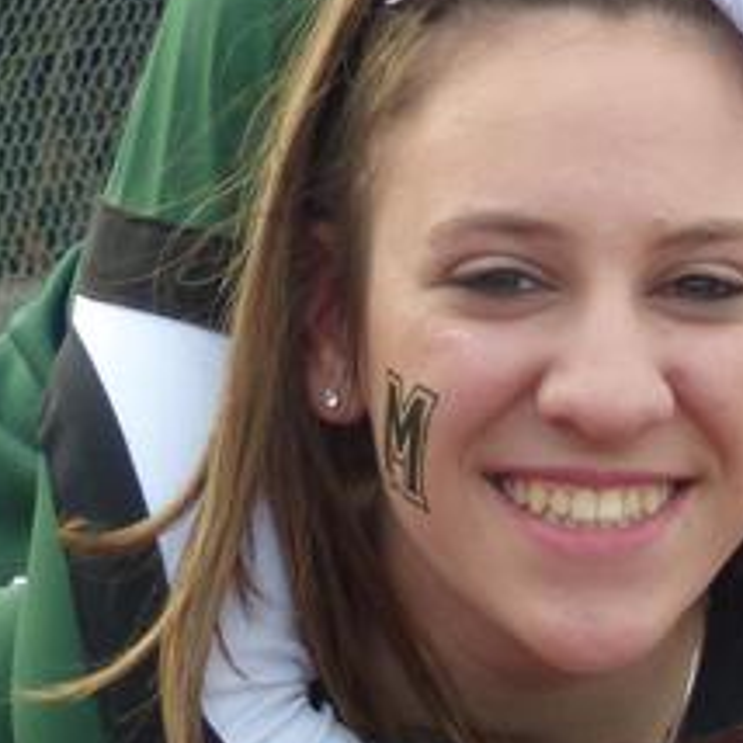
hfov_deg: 5.6
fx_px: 7407
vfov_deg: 5.7
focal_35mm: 305
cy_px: 56
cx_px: 1653
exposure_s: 1/160
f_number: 4
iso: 100
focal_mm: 13
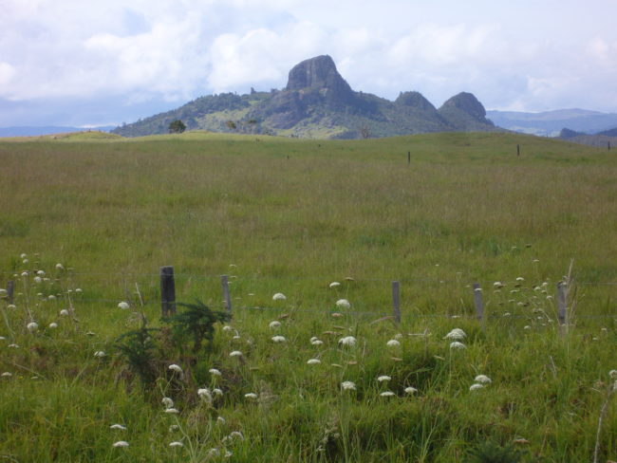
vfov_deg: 14.1
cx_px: 308
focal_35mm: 105
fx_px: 1872
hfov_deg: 18.7
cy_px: 232
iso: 80
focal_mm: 17.4
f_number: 5
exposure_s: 1/320
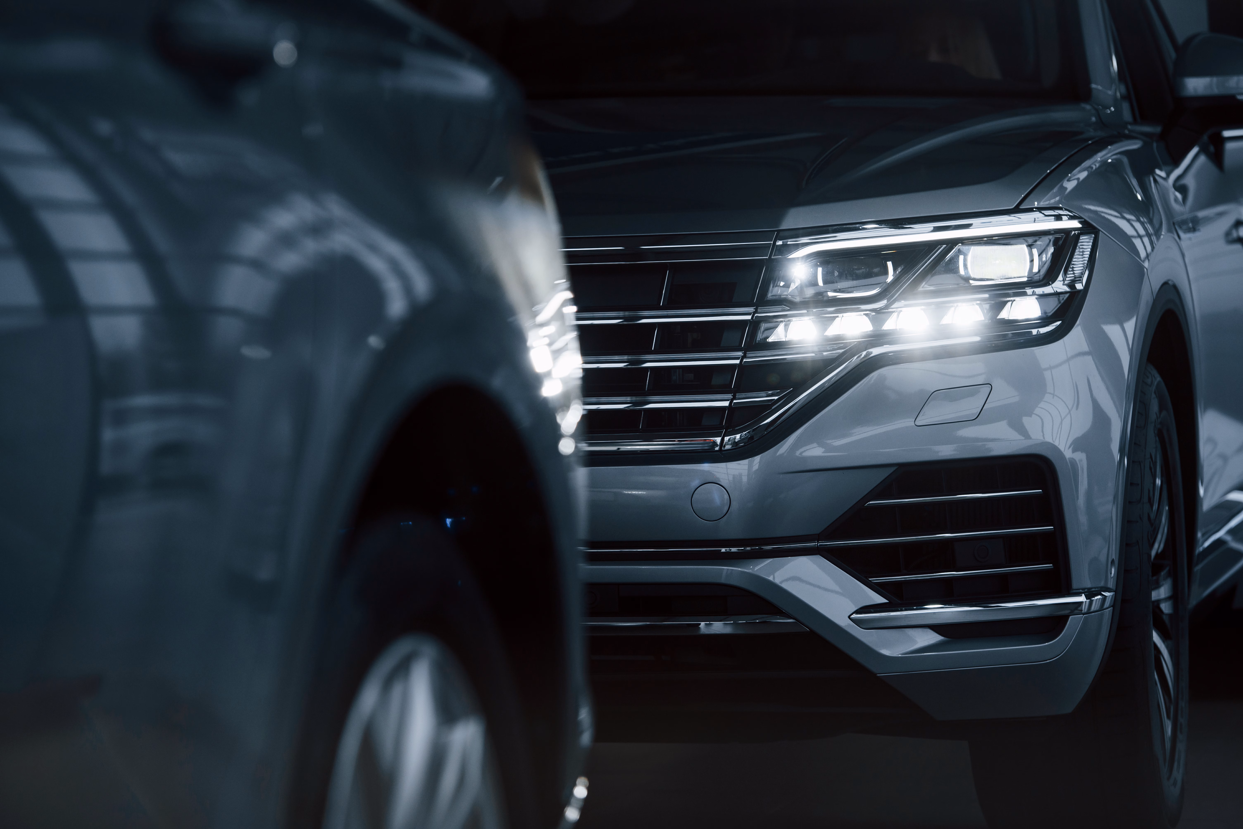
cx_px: 622
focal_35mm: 122
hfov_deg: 16.8
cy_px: 414
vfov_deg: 11.2
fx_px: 4214
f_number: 5
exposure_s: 1/800
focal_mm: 122
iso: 400
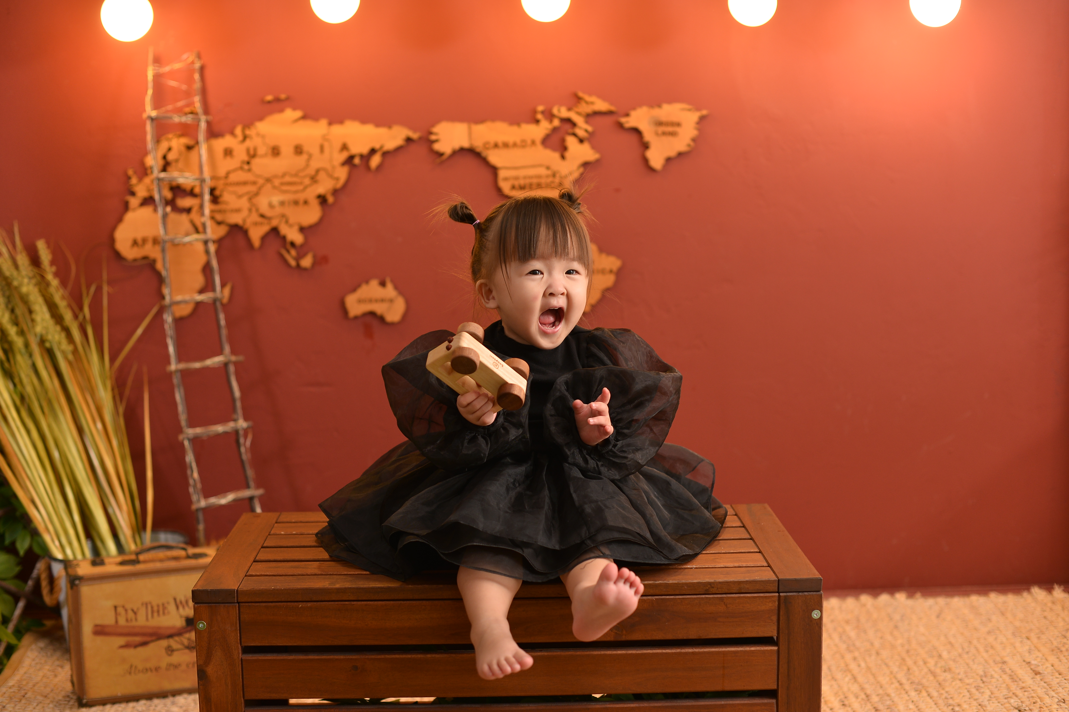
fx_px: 1485
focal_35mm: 50
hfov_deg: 39.6
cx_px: 534
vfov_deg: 27.0
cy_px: 356
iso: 200
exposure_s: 1/125
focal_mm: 50
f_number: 2.5
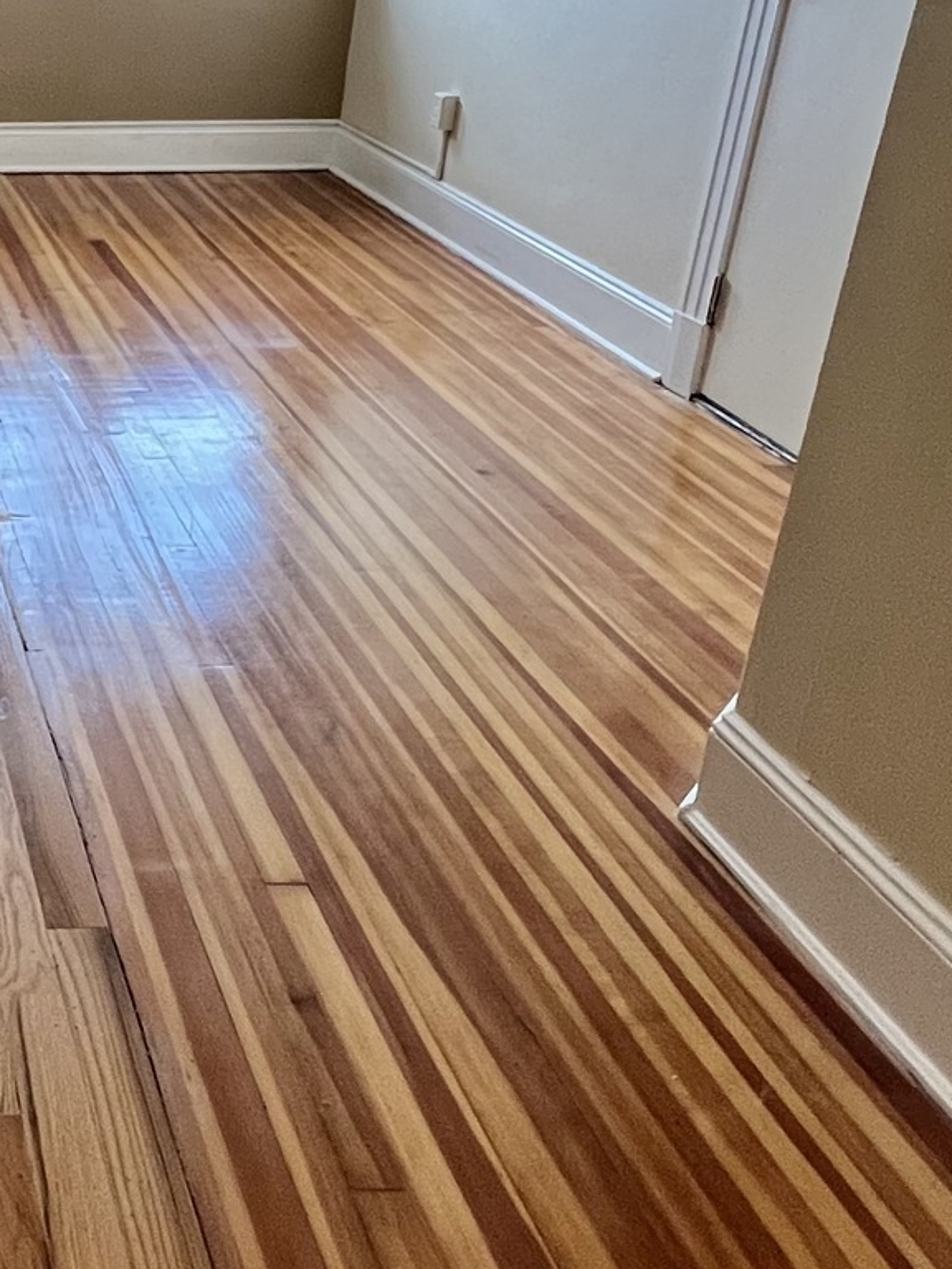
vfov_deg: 46.8
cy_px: 380
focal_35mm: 39
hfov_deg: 30.0
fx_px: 1430
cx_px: -258
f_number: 1.8
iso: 320
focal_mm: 1.57
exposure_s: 1/60
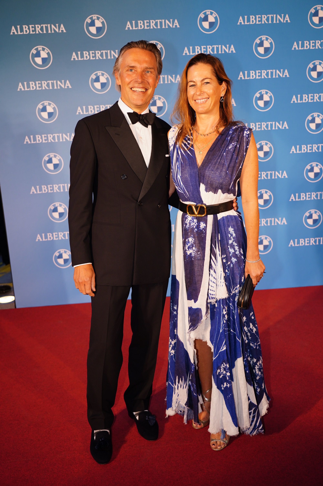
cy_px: 243
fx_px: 485
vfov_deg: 53.2
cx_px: 162
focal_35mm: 36
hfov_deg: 36.8
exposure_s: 1/250
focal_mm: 36
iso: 640
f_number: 4
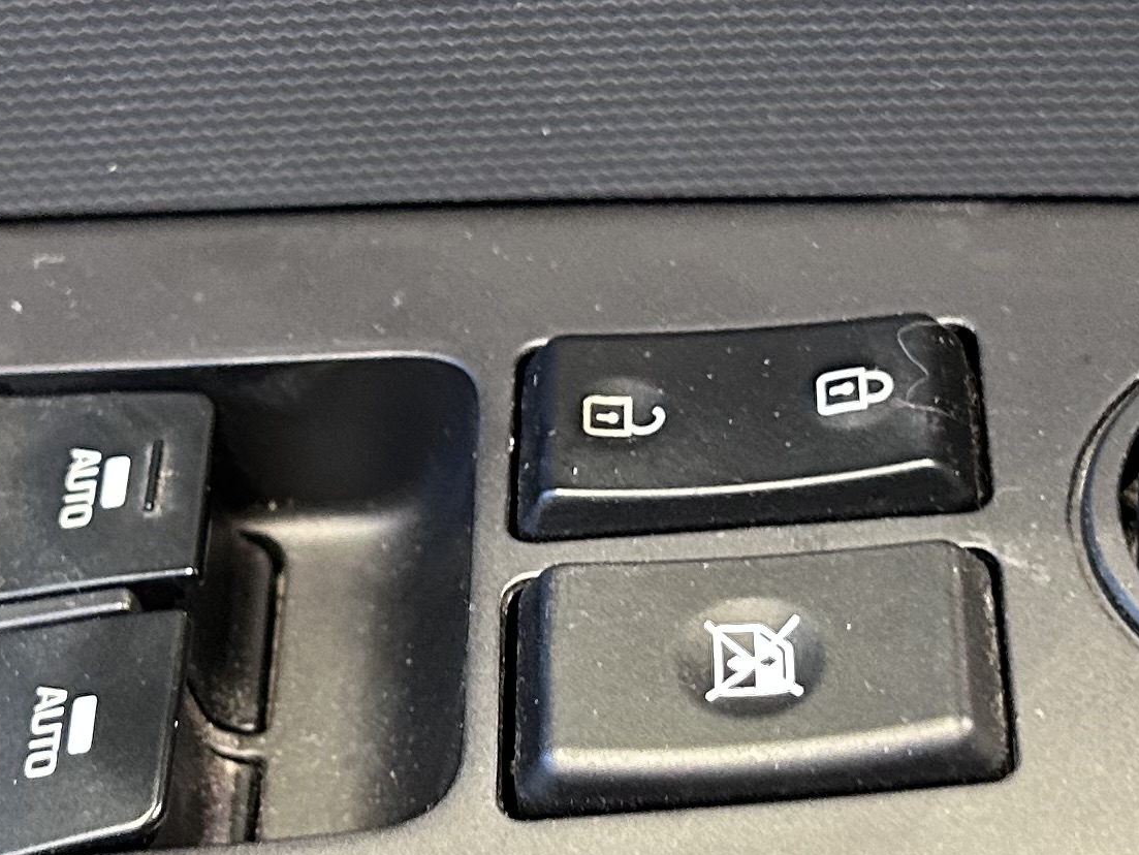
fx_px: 3127
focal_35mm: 95
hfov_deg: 20.6
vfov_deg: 15.5
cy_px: 553
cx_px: 480
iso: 320
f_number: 1.5
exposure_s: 1/50
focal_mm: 5.7
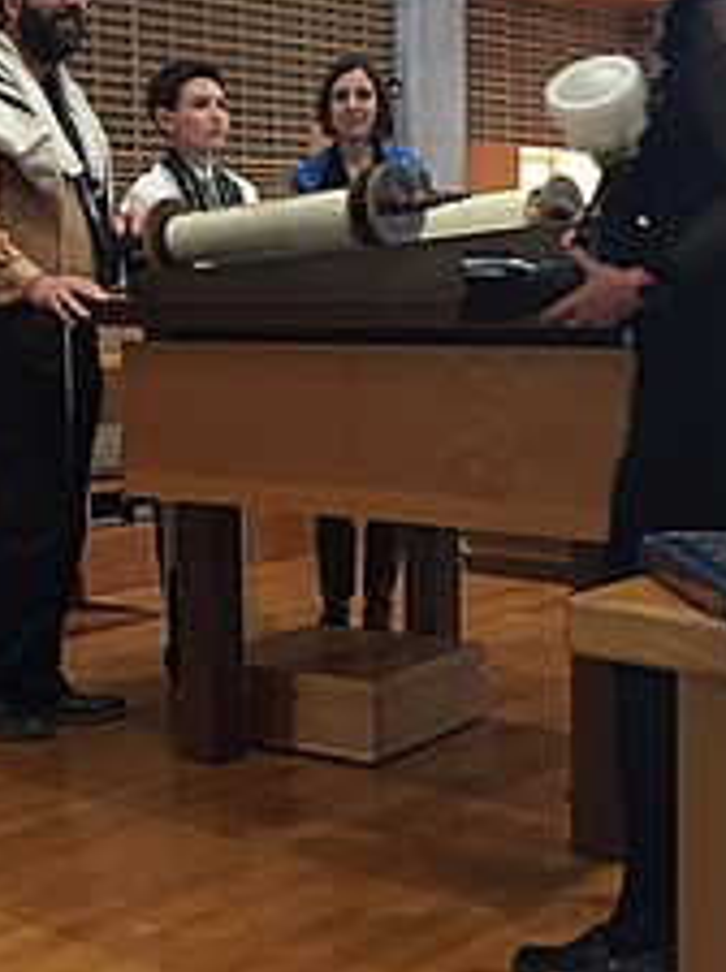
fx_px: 1739
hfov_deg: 23.5
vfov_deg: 31.2
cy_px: 458
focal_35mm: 62
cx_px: 246
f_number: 2.2
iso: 125
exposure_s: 1/30
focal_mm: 4.15
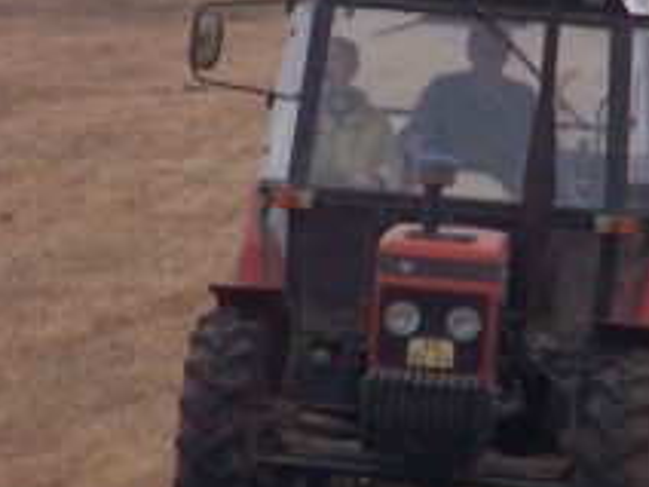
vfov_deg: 1.3
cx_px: 527
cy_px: 135
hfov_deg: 1.7
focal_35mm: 1148
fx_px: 21523
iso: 140
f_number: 3.7
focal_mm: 63
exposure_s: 1/350
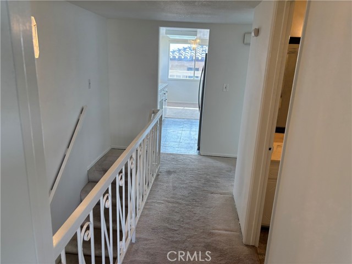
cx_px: 176
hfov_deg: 67.3
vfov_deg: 53.1
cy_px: 132
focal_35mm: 26
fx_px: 264
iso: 64
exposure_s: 1/136
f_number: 1.6
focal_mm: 5.96
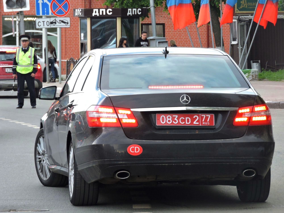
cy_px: 106
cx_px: 142
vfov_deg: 5.5
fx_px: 2215
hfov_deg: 7.3
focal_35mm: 270
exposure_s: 1/125
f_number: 5.5
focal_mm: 48.4
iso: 400
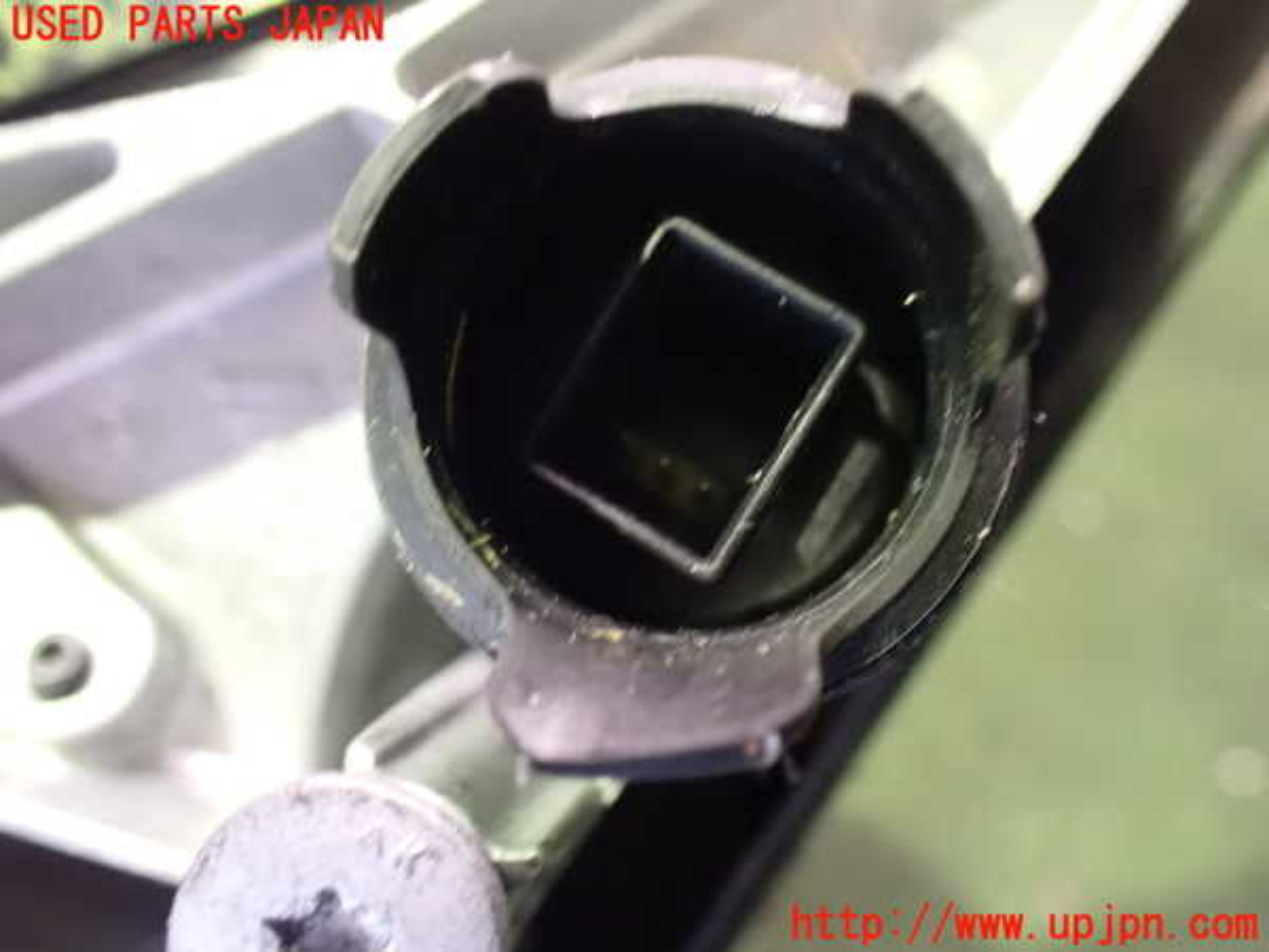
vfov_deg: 46.8
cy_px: 476
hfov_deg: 60.0
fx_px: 1100
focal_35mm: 30
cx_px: 634
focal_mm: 5.4
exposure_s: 1/15
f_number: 2.3
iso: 1600
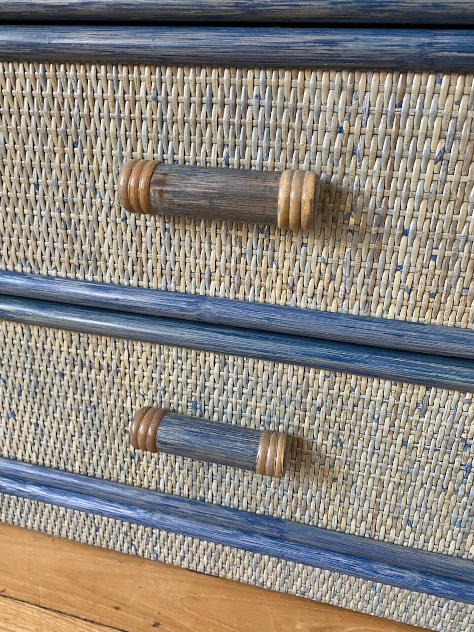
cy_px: 316
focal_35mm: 26
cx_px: 237
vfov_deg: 67.3
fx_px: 475
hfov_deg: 53.1
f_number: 1.8
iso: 250
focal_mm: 4.25
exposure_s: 1/60
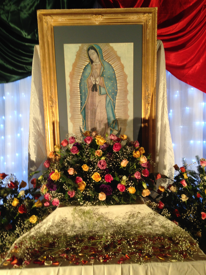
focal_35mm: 33
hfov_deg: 42.9
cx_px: 103
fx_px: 262
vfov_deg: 55.4
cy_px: 138
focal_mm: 4.12
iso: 80
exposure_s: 1/20
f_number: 2.4
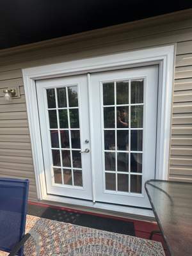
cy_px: 128
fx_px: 104
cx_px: 96
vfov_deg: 102.1
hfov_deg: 85.7
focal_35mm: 14
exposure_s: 1/600
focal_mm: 2.22
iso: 40
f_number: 2.2
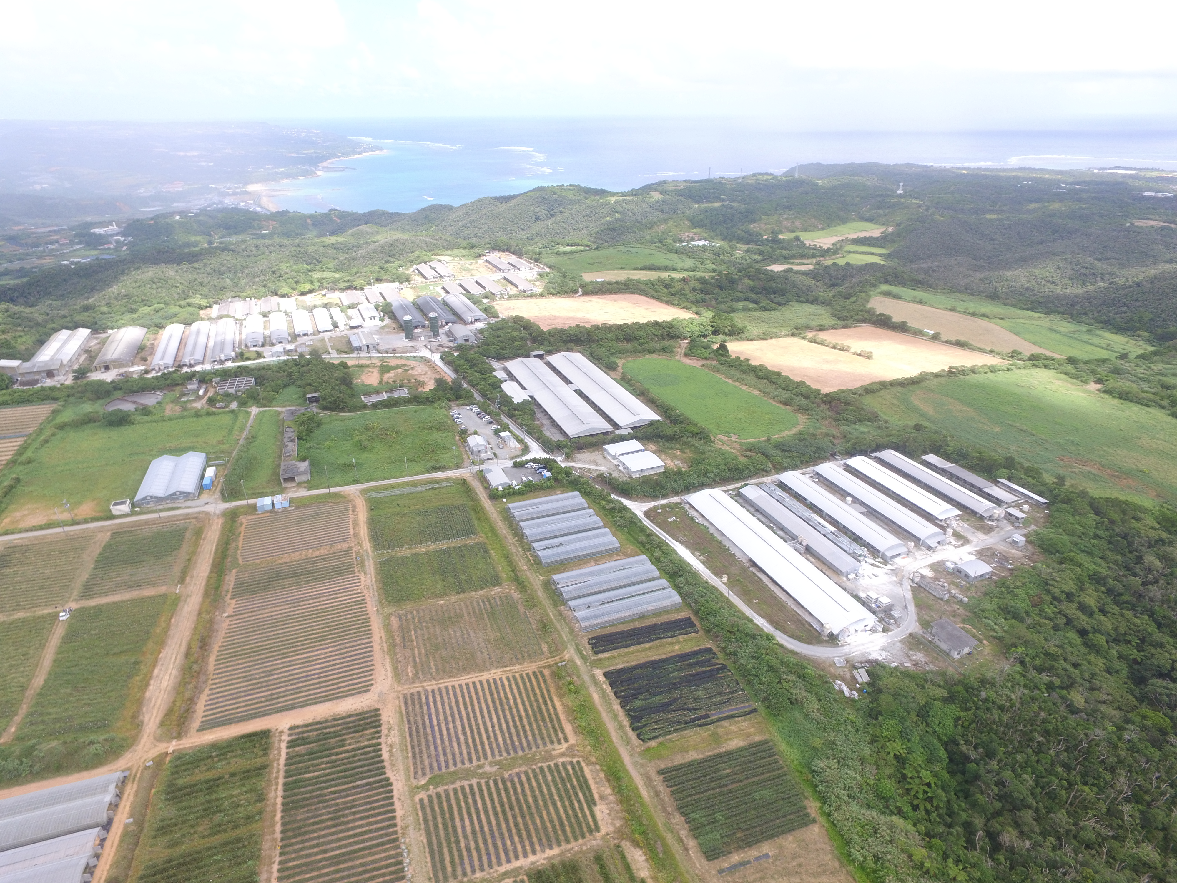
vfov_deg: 66.0
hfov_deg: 81.7
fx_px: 680
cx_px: 588
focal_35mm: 20
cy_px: 442
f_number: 2.8
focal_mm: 3.61
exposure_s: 1/360
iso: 100
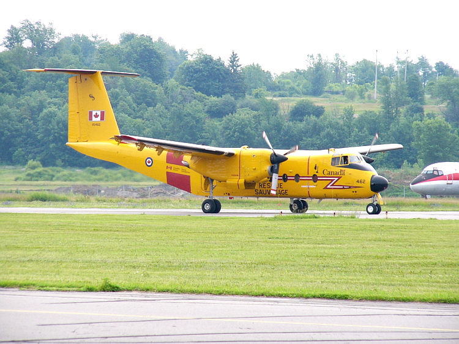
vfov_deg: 6.3
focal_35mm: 237
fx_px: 3144
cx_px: 230
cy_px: 172
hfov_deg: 8.4
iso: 50
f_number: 5.6
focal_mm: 31.2
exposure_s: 1/400
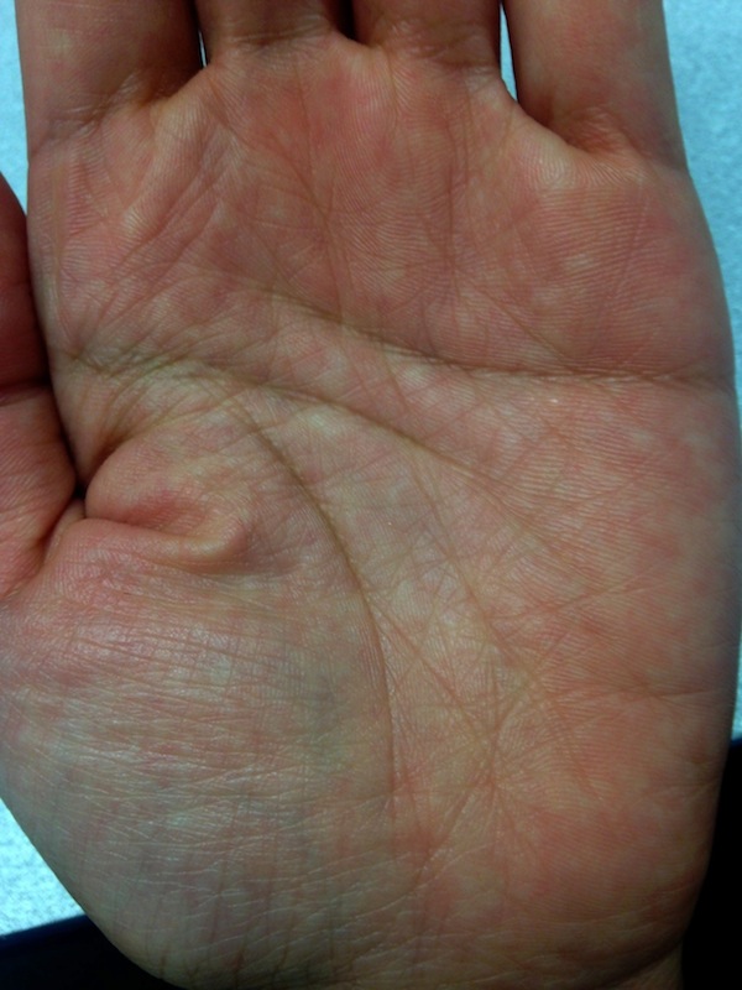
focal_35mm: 33
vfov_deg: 55.4
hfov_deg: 42.9
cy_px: 495
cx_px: 371
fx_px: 943
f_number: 2.4
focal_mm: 4.12
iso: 64
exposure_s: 1/20
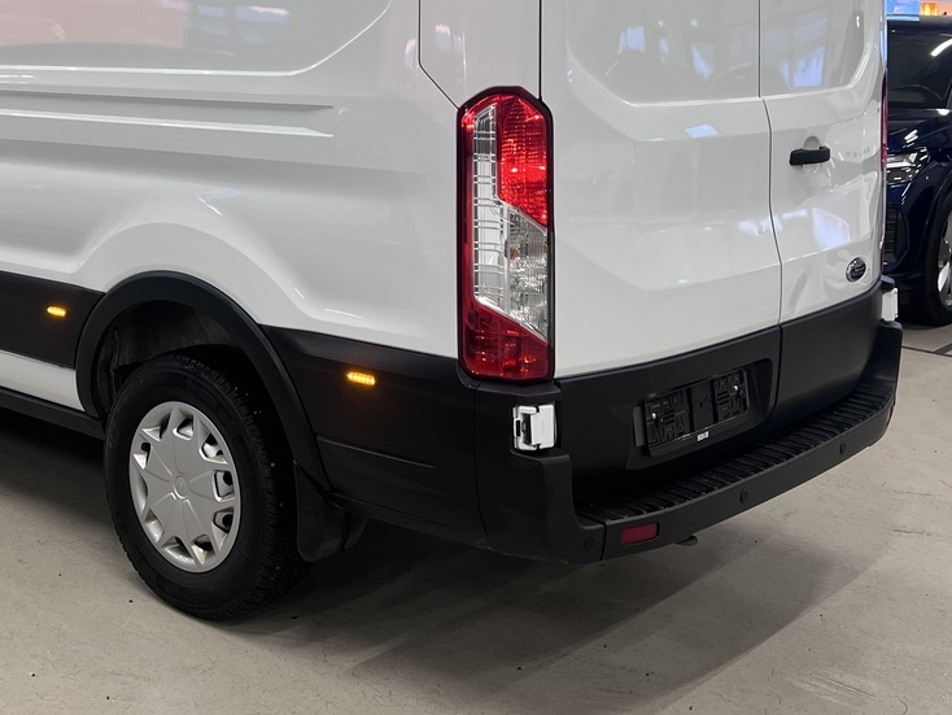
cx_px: 237
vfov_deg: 27.9
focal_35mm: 51
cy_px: 125
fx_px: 1403
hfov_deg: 36.6
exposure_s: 1/100
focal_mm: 5.7
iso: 64
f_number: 1.5
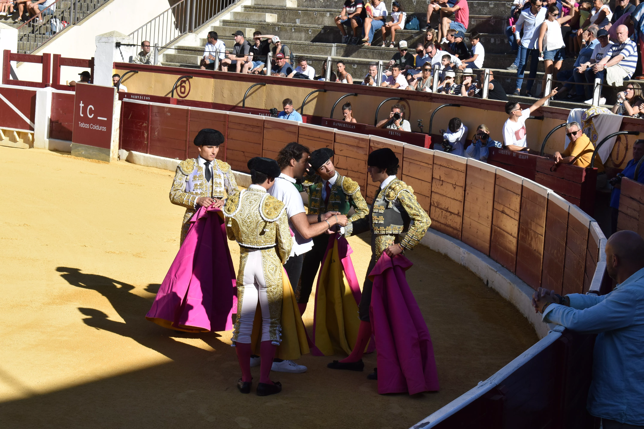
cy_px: 214
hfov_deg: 26.0
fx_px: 1395
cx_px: 322
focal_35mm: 78
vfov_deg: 17.5
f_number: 11
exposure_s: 1/500
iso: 400
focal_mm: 52
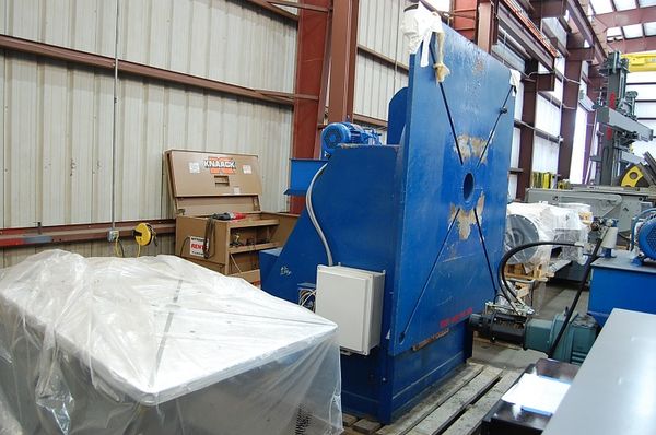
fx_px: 518
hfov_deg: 64.6
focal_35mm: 28
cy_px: 218
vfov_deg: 45.5
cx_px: 328
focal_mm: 19
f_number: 3.5
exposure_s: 1/30
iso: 560
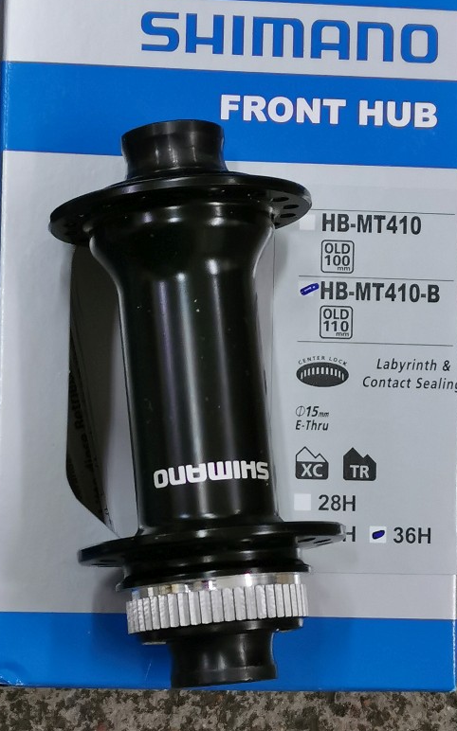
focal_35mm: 111
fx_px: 2214
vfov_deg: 18.8
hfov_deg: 11.8
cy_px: 357
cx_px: 224
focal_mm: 5.58
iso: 200
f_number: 1.8
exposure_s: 1/100
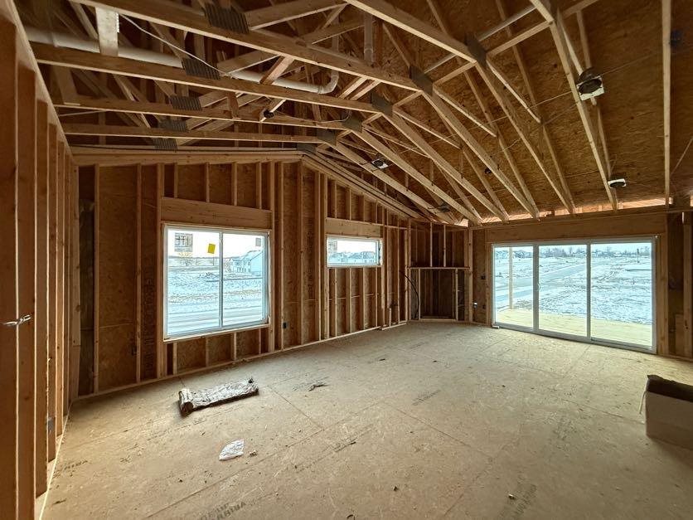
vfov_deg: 85.7
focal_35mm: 14
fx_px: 280
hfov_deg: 102.1
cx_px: 346
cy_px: 260
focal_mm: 2.22
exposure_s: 1/60
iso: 800
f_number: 2.2
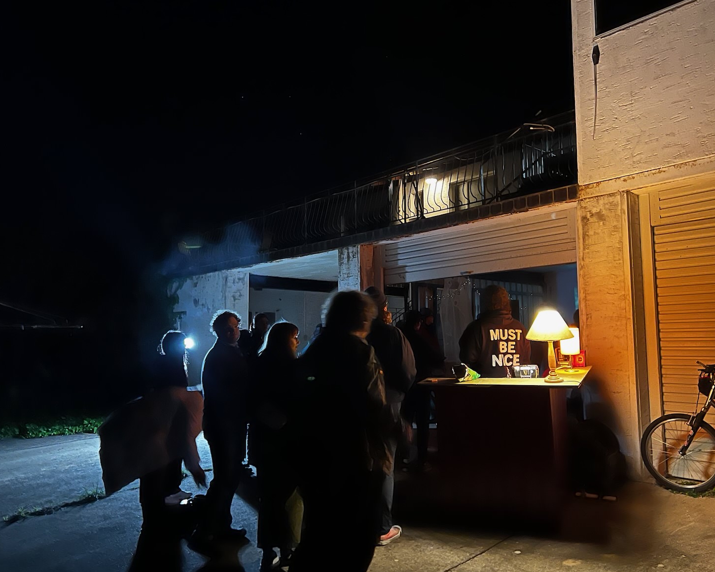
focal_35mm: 28
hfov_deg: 62.2
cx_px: 374
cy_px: 279
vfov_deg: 51.5
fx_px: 593
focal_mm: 5.7
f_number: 1.5
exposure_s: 1/17
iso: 800
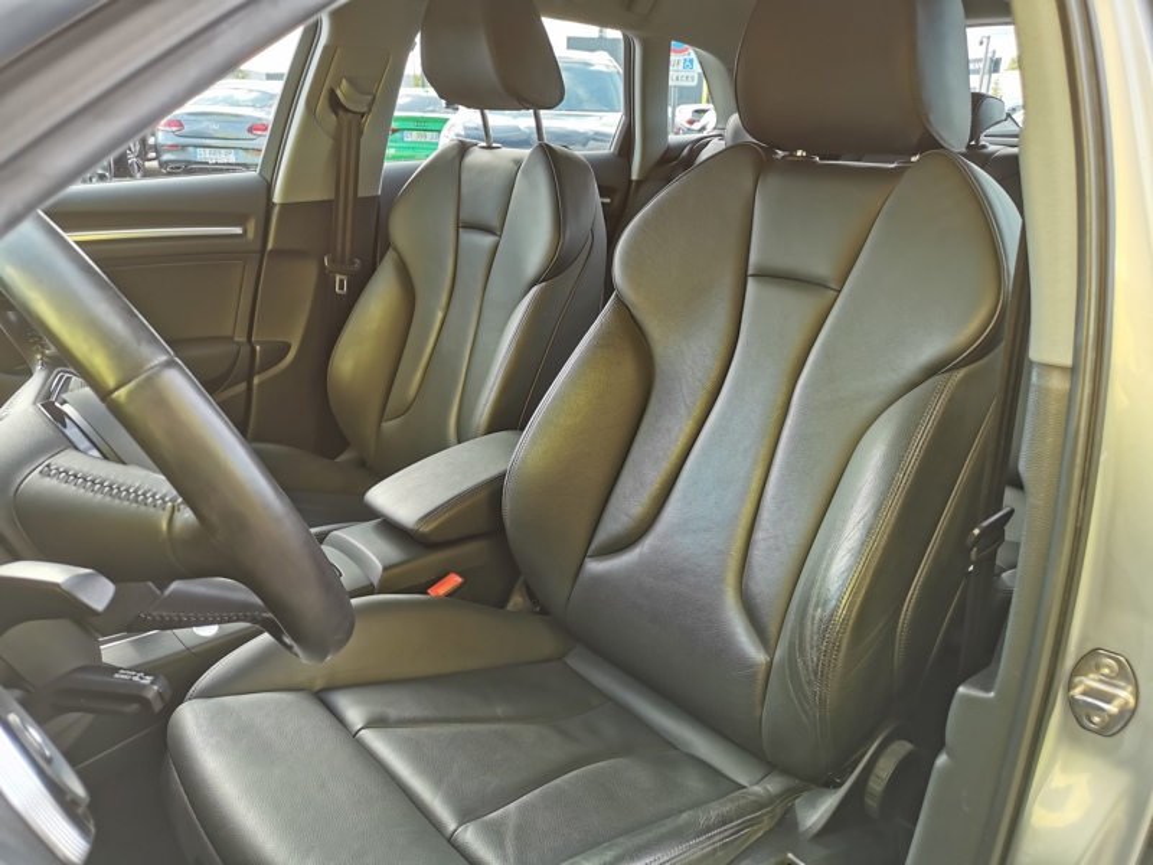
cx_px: 576
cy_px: 432
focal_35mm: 27
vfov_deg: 51.4
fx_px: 899
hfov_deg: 65.3
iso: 50
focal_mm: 5.58
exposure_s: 1/129
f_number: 1.8
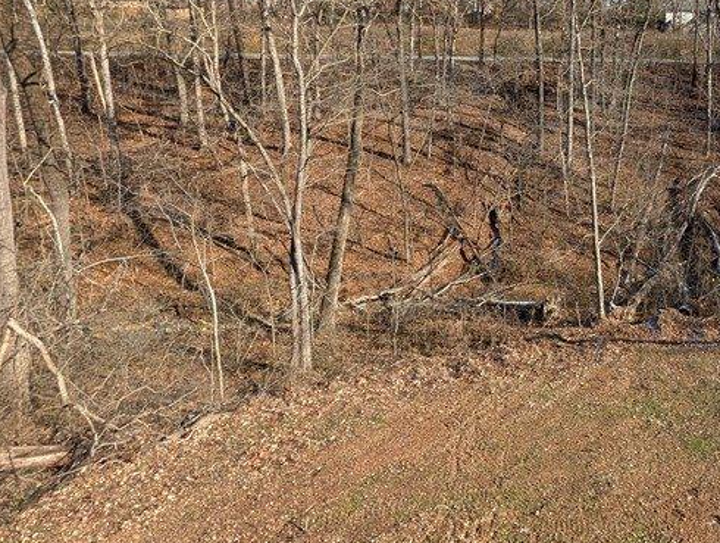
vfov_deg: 51.3
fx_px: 521
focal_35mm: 25
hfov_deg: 60.4
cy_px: 103
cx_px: 627
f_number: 1.7
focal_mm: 2.02
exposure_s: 1/1464
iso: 51
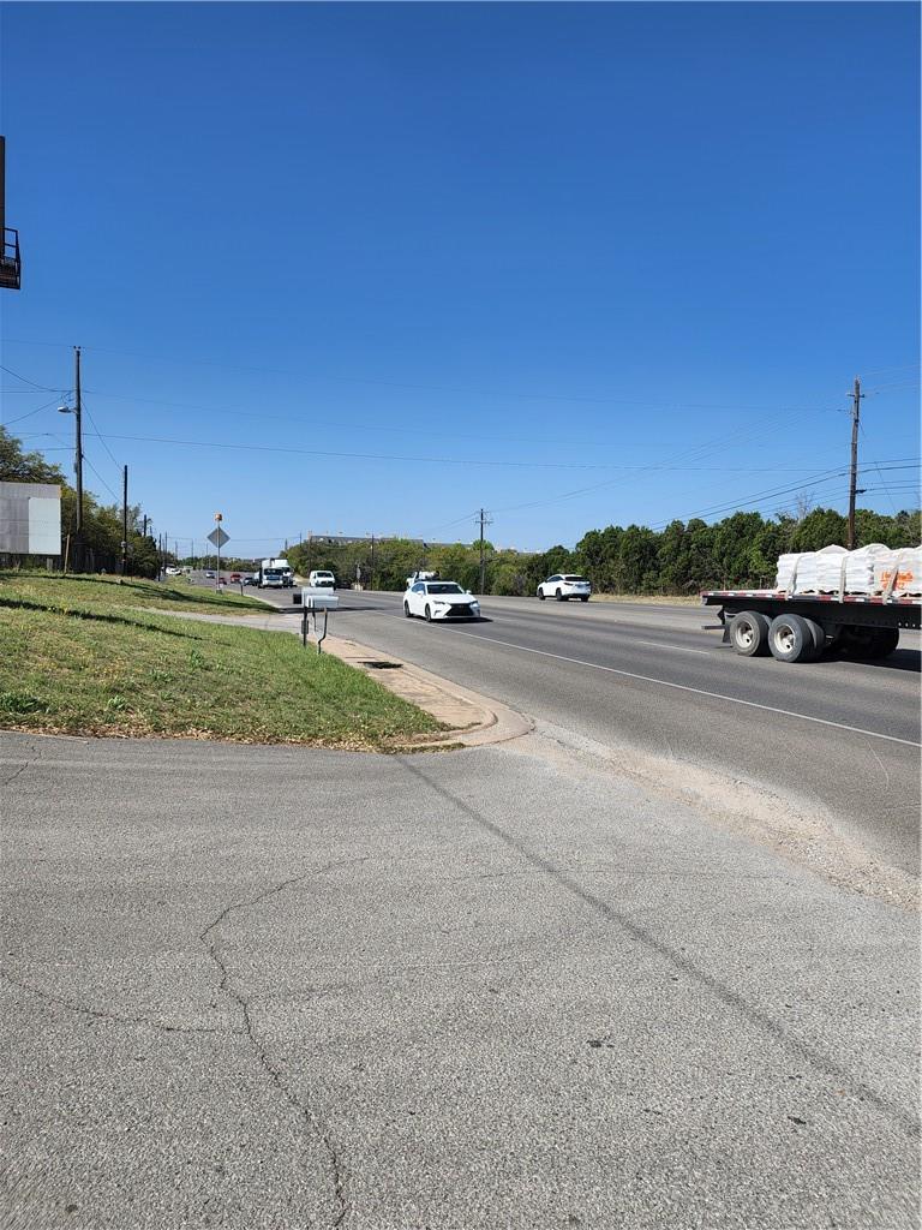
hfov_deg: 58.9
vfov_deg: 73.9
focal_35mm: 23
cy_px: 615
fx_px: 817
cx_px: 461
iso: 12
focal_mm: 6.4
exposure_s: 1/1235
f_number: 1.8
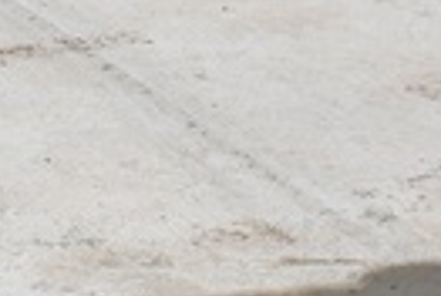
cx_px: -693
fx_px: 3082
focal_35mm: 251
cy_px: -607
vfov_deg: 5.2
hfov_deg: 7.5
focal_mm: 22
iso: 200
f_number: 10
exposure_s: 1/400
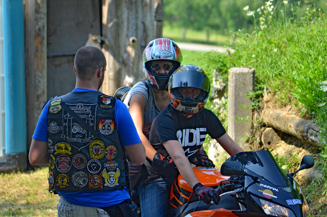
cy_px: 108
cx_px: 164
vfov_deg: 8.3
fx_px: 1496
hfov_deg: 12.5
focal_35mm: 165
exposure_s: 1/400
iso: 100
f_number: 4
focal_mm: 110
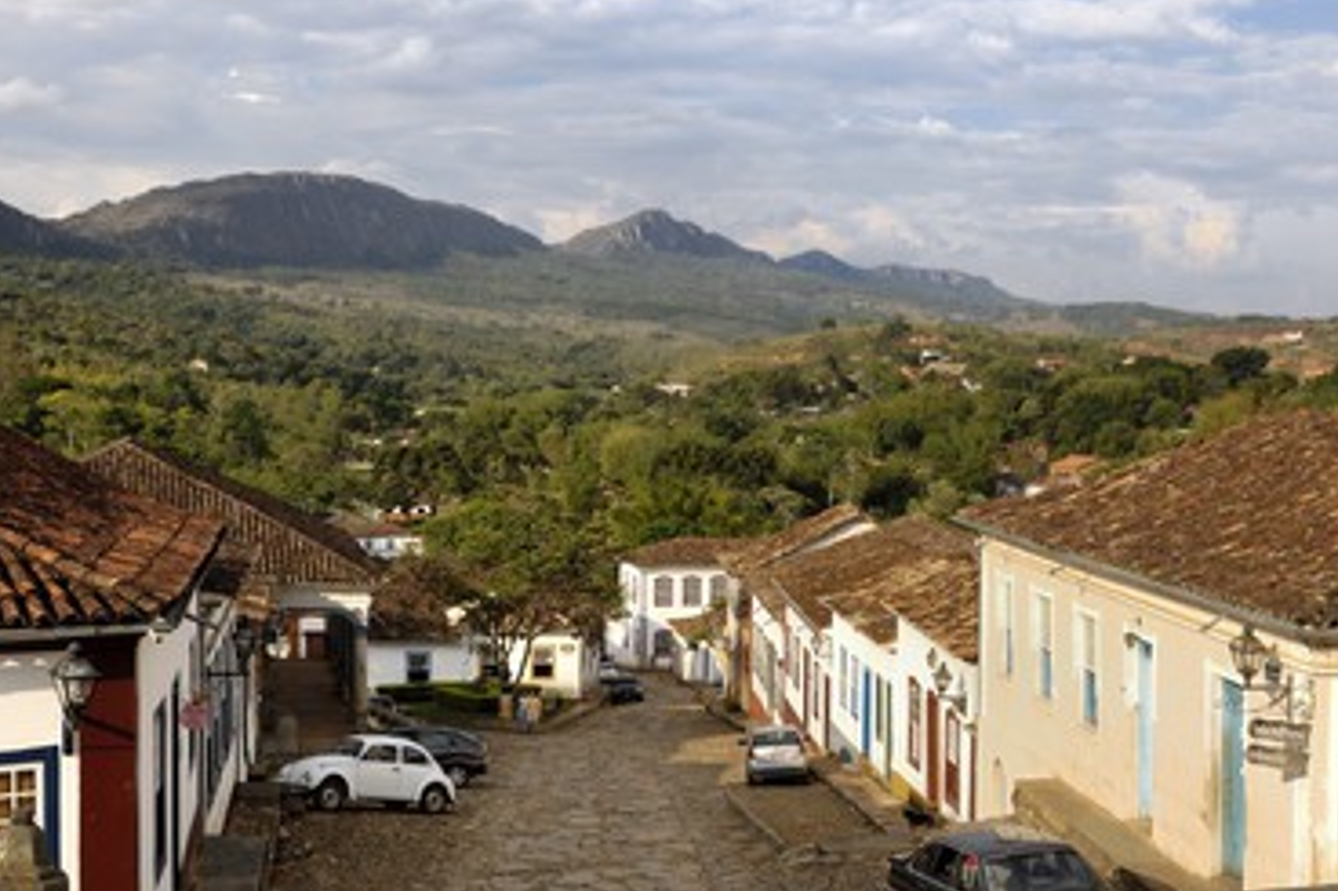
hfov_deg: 41.1
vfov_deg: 28.0
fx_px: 1783
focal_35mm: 48
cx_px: 609
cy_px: 411
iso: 100
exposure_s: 1/160
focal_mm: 28
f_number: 9
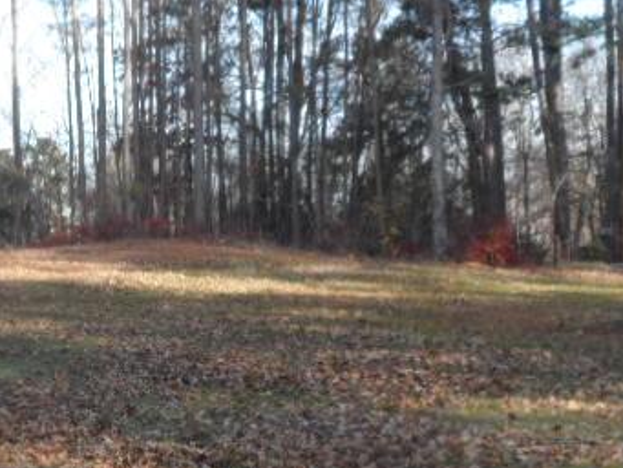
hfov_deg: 22.9
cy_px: 378
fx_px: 1512
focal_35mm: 84
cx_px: 113
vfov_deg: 17.4
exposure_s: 1/180
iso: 80
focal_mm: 4.9
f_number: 3.1
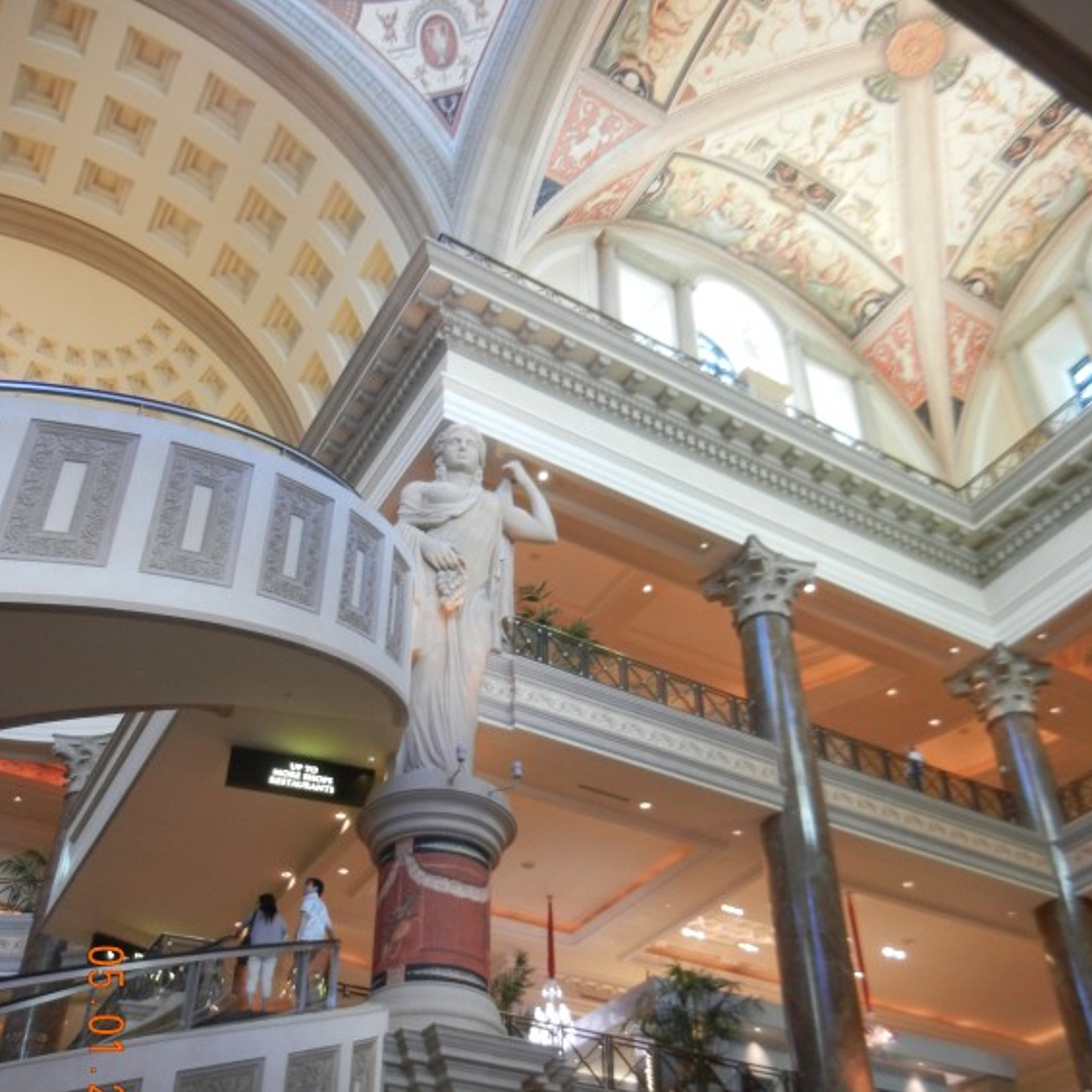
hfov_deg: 46.0
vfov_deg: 45.8
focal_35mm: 36
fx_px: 1285
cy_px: 660
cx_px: 546
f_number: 3.5
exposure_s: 1/29.6
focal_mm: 5.4
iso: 400
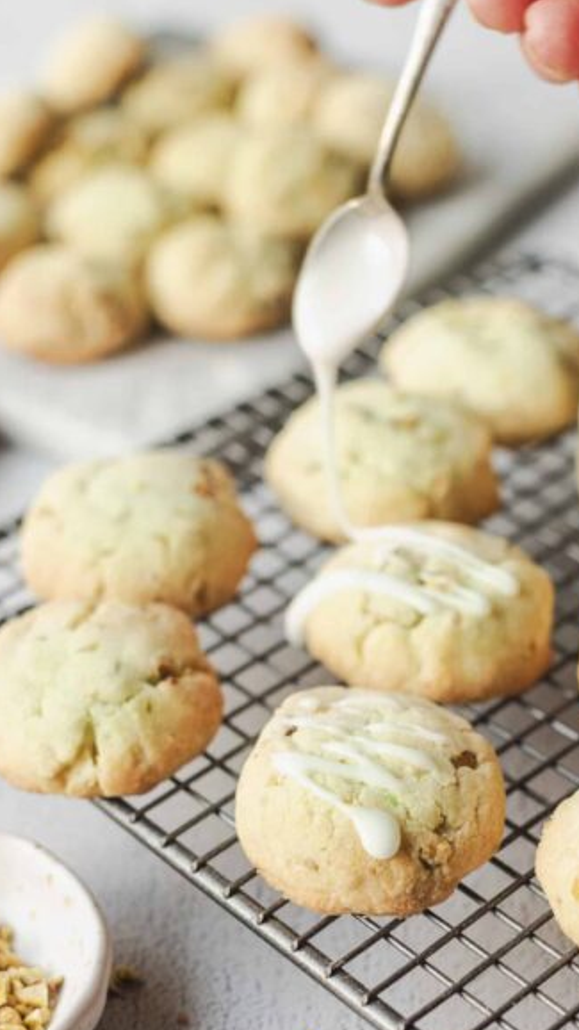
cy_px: 663
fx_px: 1857
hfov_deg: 17.6
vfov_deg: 30.8
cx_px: 425
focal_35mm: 68
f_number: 3.5
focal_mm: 50
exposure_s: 1/40
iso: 200
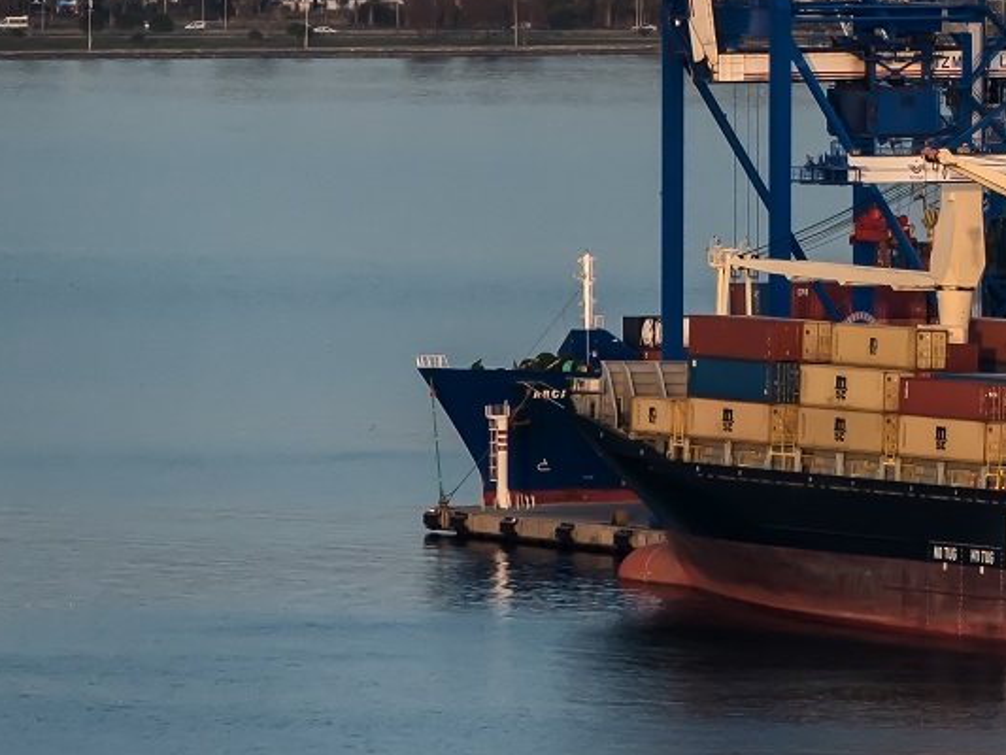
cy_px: -94
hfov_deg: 3.9
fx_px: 14679
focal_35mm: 505
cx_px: 1786
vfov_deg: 2.9
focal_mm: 140
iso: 800
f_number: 5
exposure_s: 1/1250
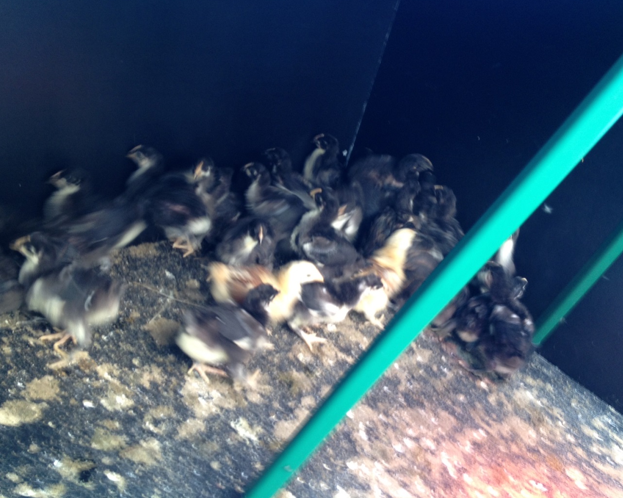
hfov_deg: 49.1
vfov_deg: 40.1
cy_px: 246
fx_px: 682
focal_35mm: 37
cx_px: 298
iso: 80
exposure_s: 1/24
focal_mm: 4.28
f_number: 2.4
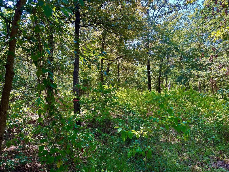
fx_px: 159
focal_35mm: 24
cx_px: 114
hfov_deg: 71.6
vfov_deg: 56.8
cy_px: 86
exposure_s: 1/395
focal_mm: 6.86
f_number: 1.78
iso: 80
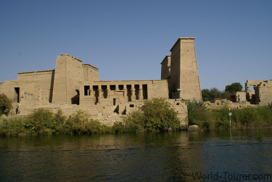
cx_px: 136
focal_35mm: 39
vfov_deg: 34.3
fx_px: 295
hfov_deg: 49.5
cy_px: 91
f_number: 11
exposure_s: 1/100
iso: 100
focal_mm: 26
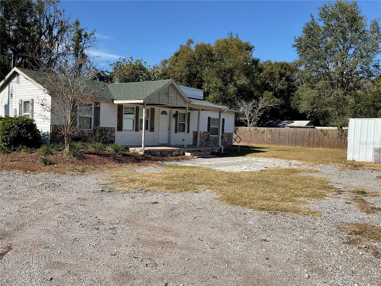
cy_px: 143
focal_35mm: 29
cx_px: 190
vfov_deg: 48.2
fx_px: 319
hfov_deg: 61.7
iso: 16
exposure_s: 1/1848
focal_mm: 3
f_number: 1.8
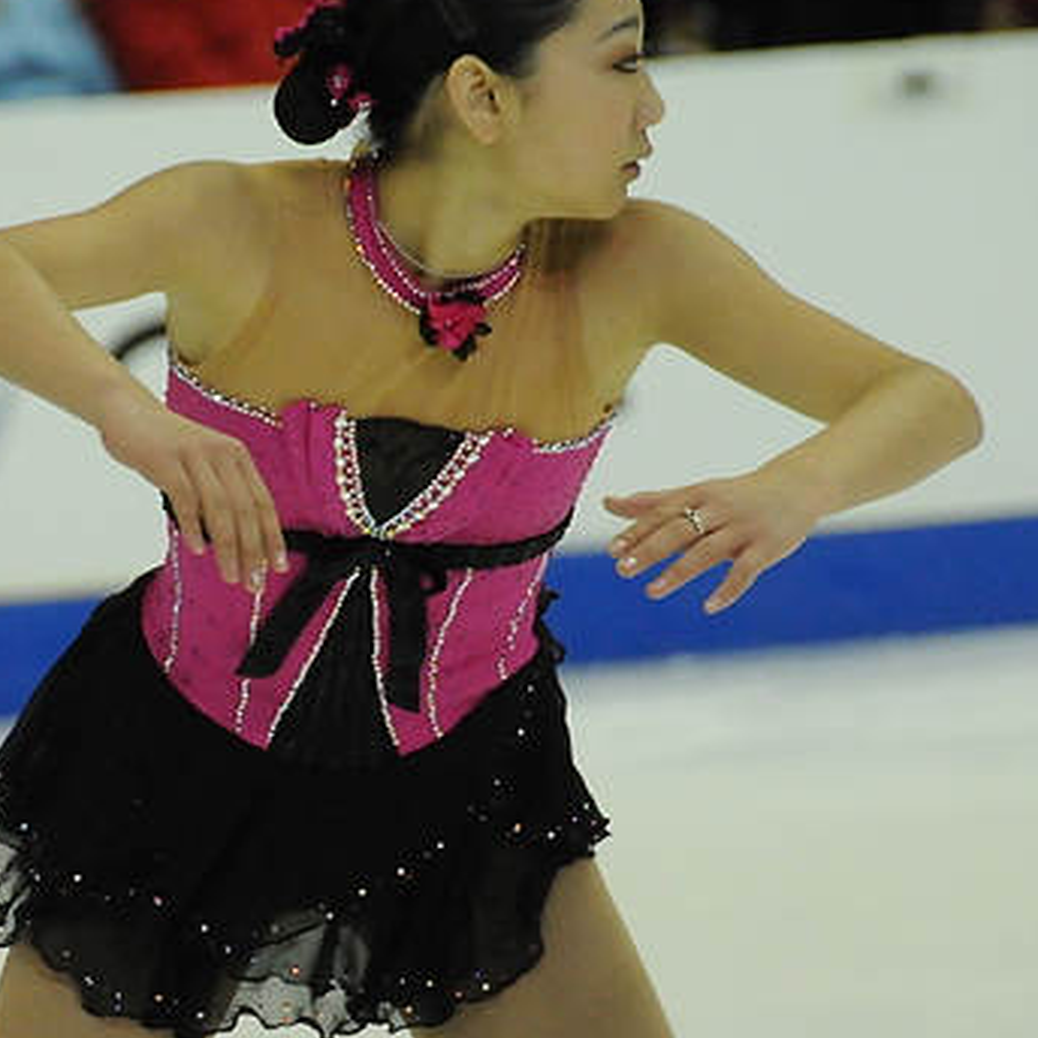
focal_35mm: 503
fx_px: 17064
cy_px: 539
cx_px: 250
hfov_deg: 3.5
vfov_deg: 3.5
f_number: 5.6
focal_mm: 170
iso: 3200
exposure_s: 1/1250
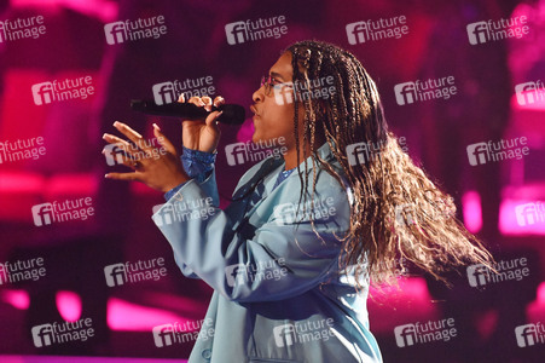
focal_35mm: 500
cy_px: 182
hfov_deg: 4.1
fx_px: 7564
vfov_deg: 2.7
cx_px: 272
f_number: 5.6
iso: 16000
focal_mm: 500
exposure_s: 1/400
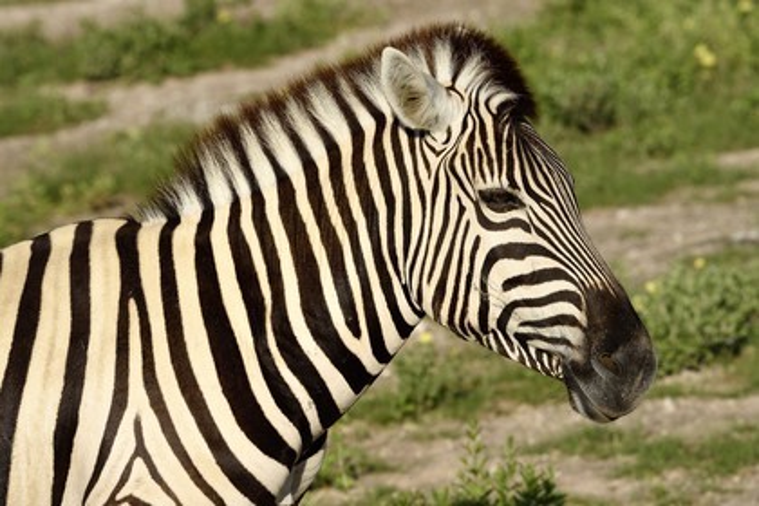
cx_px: 380
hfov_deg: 7.4
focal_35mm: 280
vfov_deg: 4.9
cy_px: 253
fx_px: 5903
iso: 400
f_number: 8
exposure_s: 1/2000
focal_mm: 280
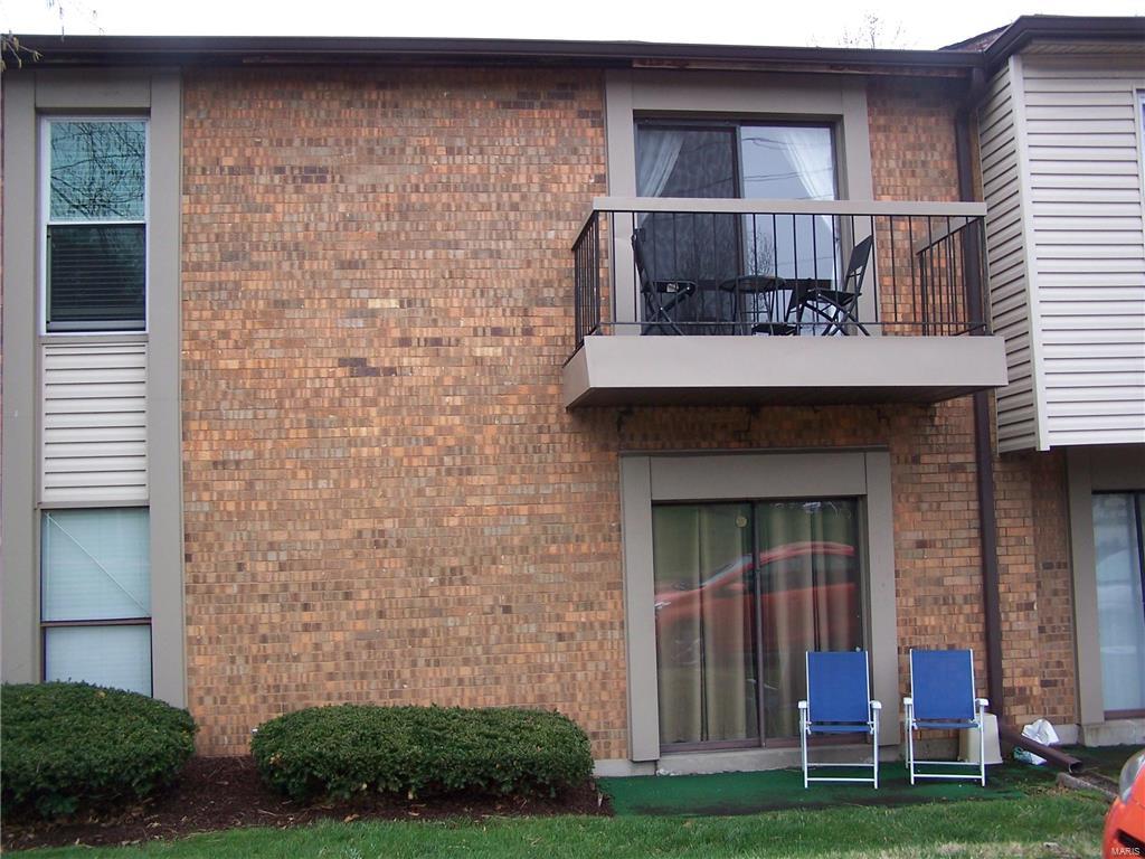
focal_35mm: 38
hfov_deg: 49.0
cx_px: 572
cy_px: 430
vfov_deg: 37.7
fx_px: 1257
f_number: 2.8
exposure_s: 1/180
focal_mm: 6.3
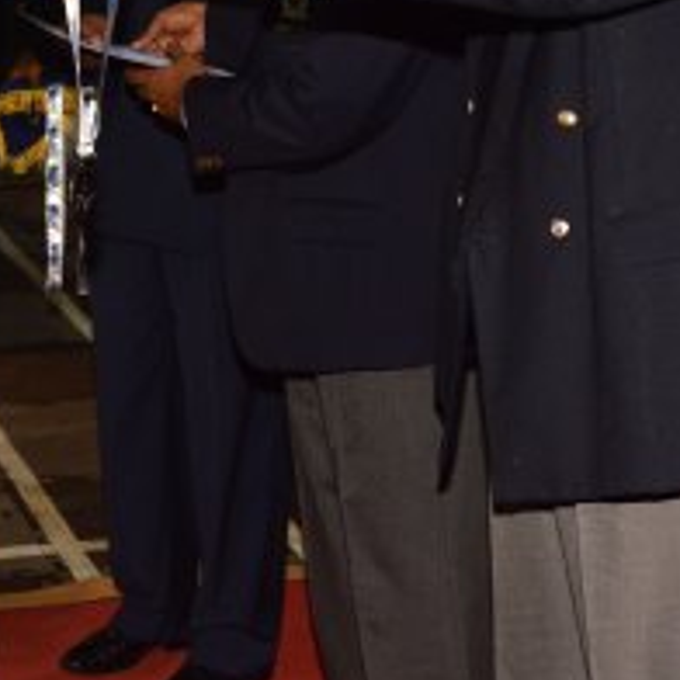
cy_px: 28
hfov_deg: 17.9
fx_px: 2162
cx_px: 278
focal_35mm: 97
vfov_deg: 17.5
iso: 400
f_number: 5.6
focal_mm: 25
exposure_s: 1/30
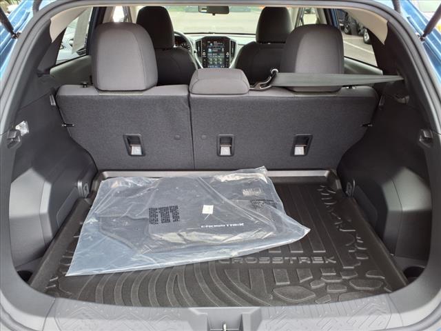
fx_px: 344
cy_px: 166
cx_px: 220
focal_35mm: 27
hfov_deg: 65.3
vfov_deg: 51.4
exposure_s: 1/120
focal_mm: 3.58
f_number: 1.9
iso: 50
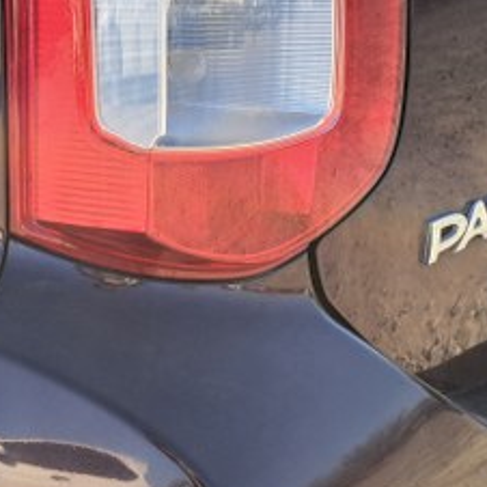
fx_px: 1194
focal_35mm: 75
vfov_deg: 21.2
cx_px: 73
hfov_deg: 22.6
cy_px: 608
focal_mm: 5.23
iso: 50
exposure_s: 1/356
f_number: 1.8
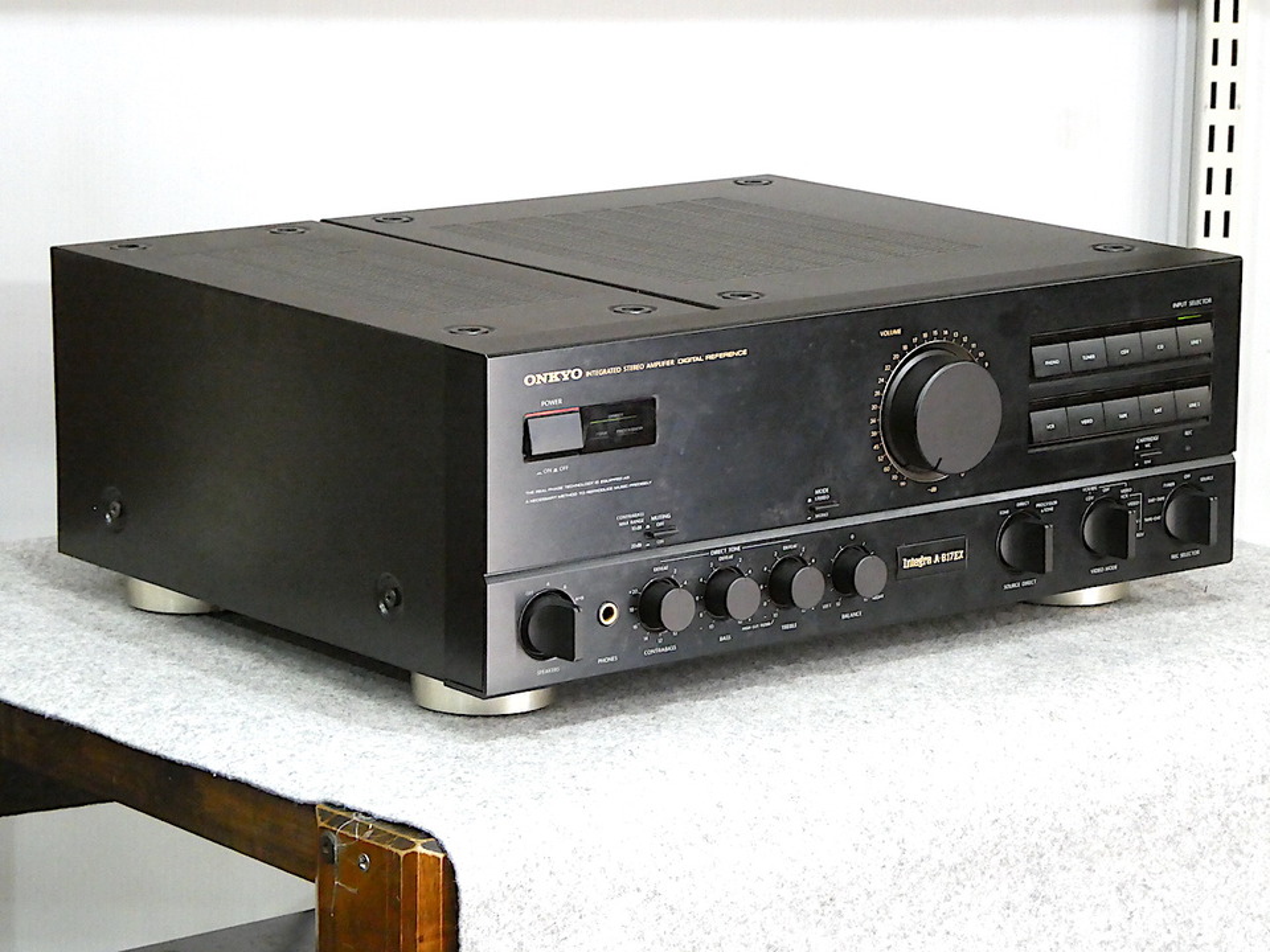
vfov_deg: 12.0
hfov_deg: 15.9
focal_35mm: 124
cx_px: 635
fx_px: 4549
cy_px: 476
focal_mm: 22.3
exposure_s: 1/30
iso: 1600
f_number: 6.3
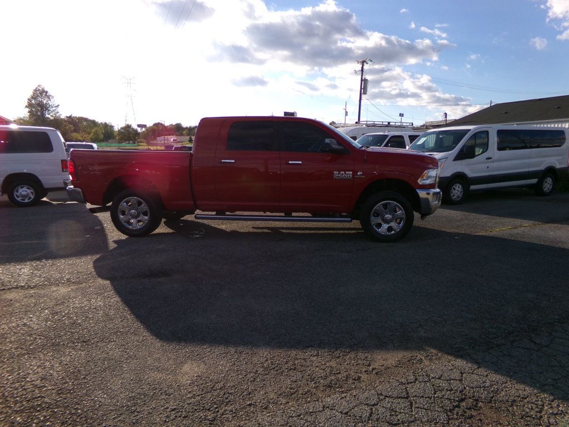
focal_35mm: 24
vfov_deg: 56.8
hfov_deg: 71.6
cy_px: 214
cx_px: 284
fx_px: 394
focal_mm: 4.3
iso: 100
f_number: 3.7
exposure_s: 1/640
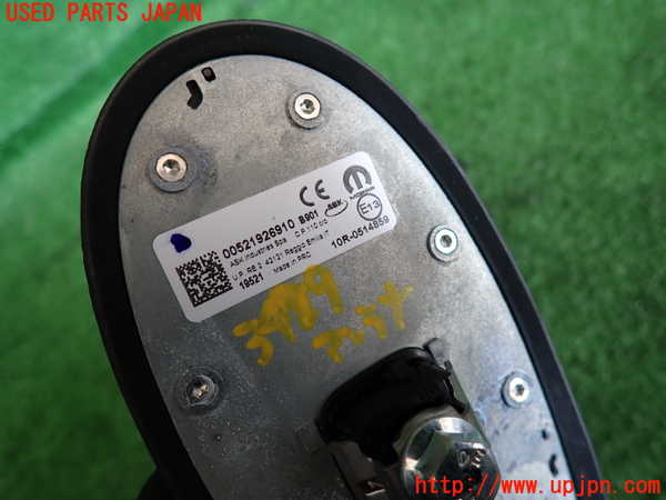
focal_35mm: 25
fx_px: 481
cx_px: 333
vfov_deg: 54.9
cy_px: 250
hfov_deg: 69.4
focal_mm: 4.5
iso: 160
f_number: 2
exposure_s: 1/60
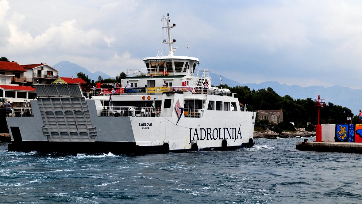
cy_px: 96
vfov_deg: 15.3
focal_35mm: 79
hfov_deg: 26.8
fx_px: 758
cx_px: 181
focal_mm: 50
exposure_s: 1/1600
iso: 250
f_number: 6.3
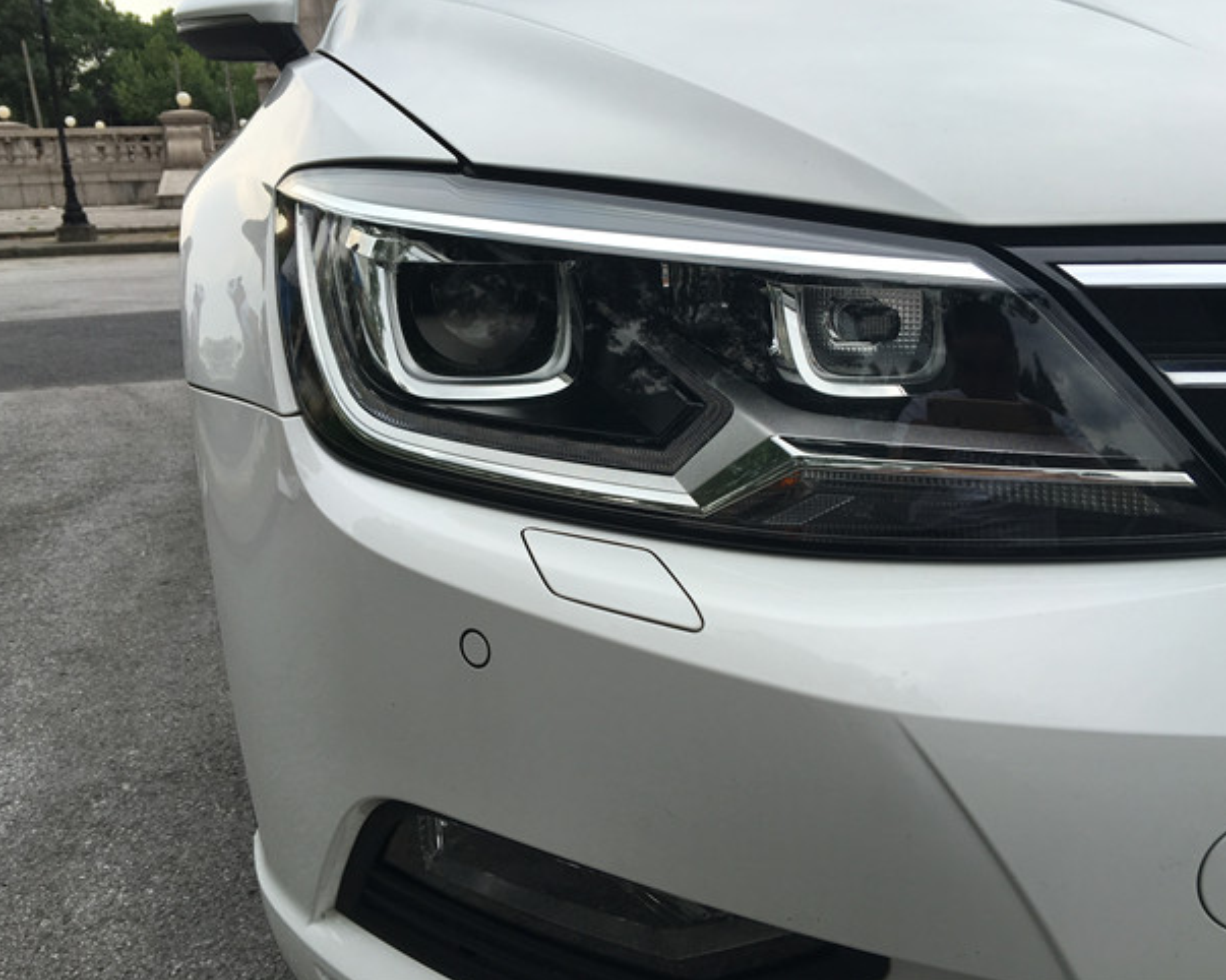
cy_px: 485
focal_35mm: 31
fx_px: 1124
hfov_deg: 57.2
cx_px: 626
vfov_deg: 47.1
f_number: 2.2
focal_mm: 4.15
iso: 25
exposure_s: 1/641
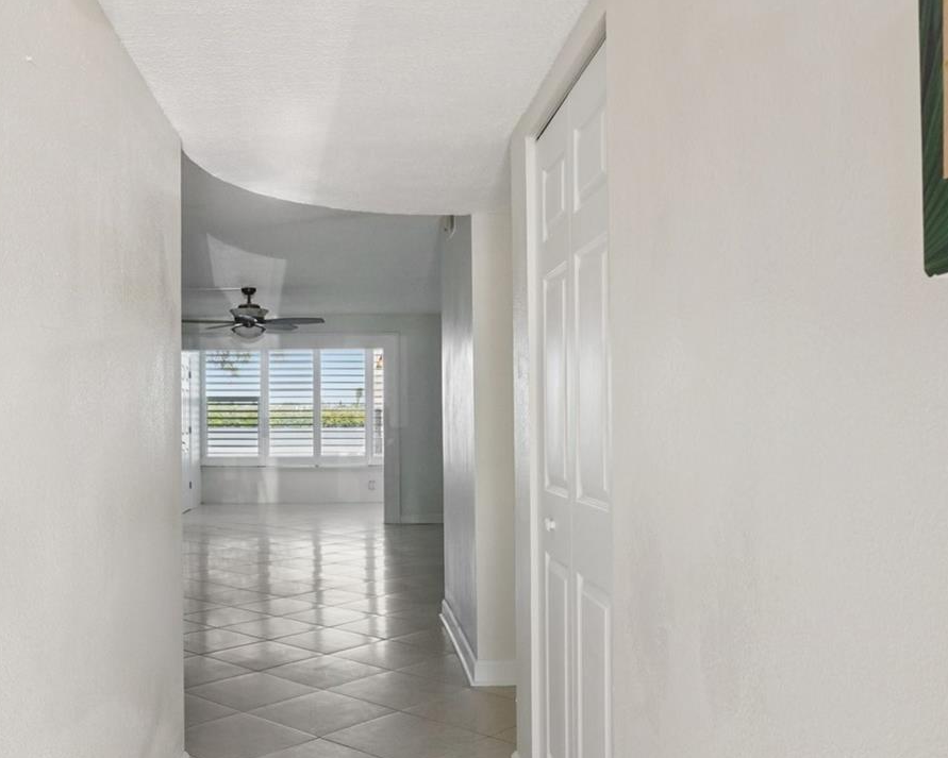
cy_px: 409
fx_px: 922
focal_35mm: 33
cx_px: 360
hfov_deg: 53.9
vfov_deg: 44.7
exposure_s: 1/30
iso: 125
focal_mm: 13
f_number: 8
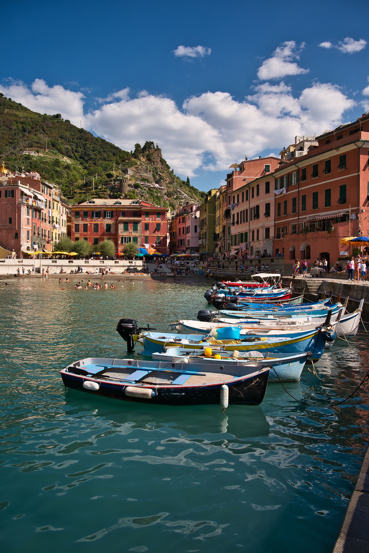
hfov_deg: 44.3
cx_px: 184
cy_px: 276
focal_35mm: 30
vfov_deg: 62.8
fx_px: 454
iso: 100
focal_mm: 29.5
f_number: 9
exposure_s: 1/250
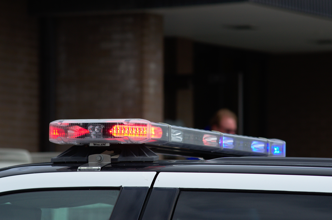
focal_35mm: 202
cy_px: 110
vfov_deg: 6.8
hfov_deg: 10.2
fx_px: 1864
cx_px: 166
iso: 400
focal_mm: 135
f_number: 6.3
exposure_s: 1/1600
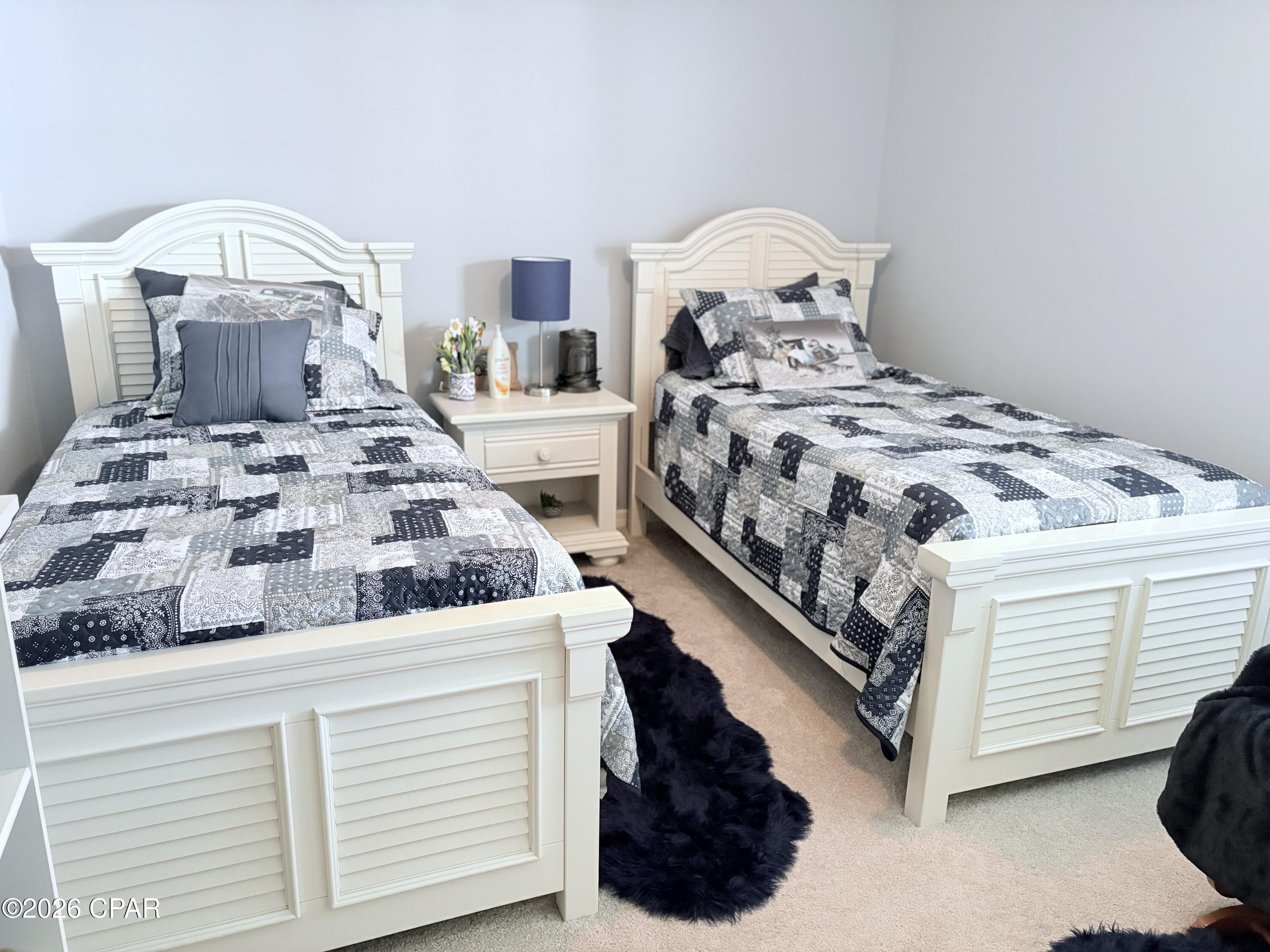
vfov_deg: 53.1
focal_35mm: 26
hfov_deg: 67.3
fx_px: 954
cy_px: 476
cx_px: 635
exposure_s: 1/60
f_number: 1.6
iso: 400
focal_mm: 5.96
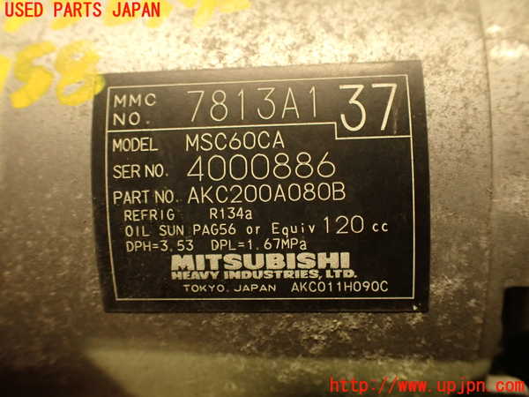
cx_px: 264
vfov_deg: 46.8
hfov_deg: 60.0
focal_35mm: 30
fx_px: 458
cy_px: 198
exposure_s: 1/30
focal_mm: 5.4
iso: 400
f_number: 2.3
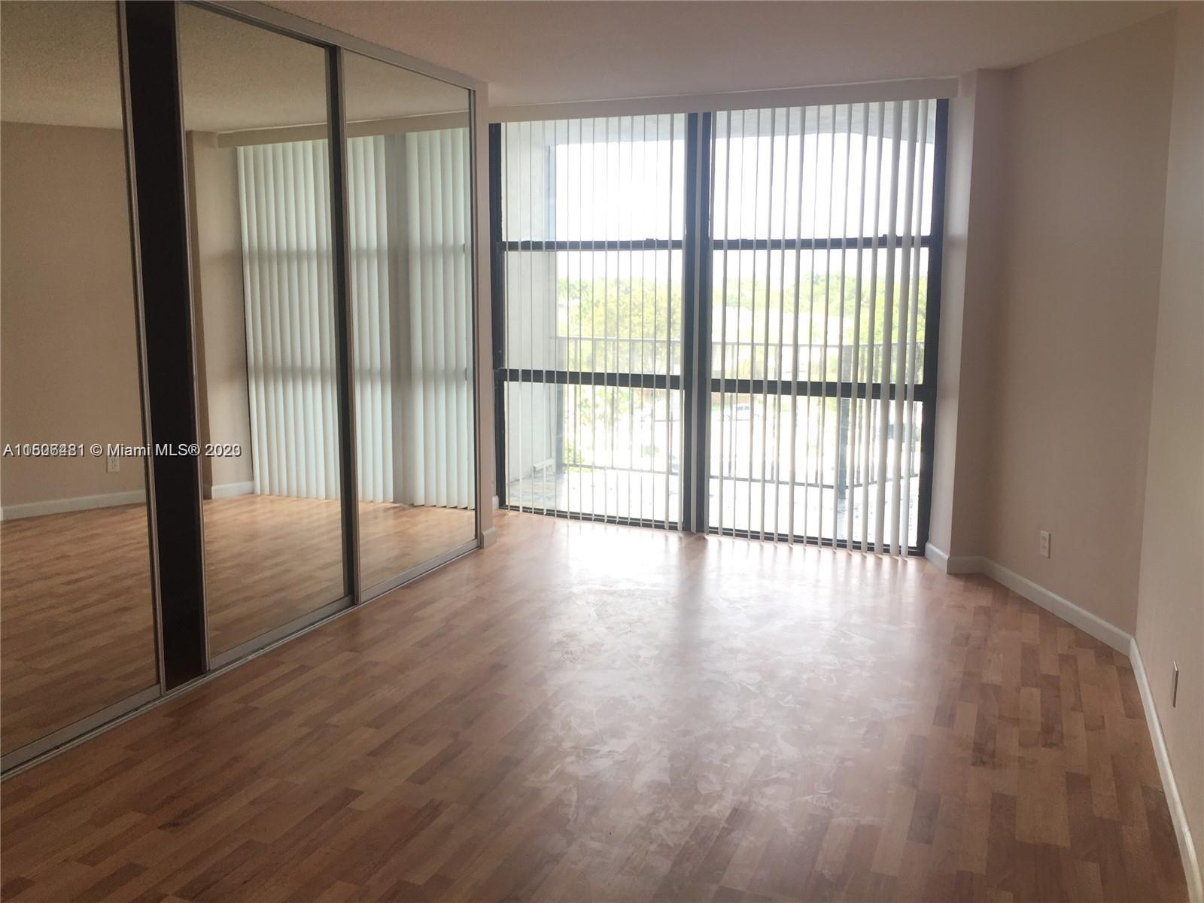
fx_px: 1009
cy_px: 452
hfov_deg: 61.7
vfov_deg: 48.2
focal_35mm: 29
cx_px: 602
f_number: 2.2
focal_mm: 4.15
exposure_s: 1/120
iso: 32
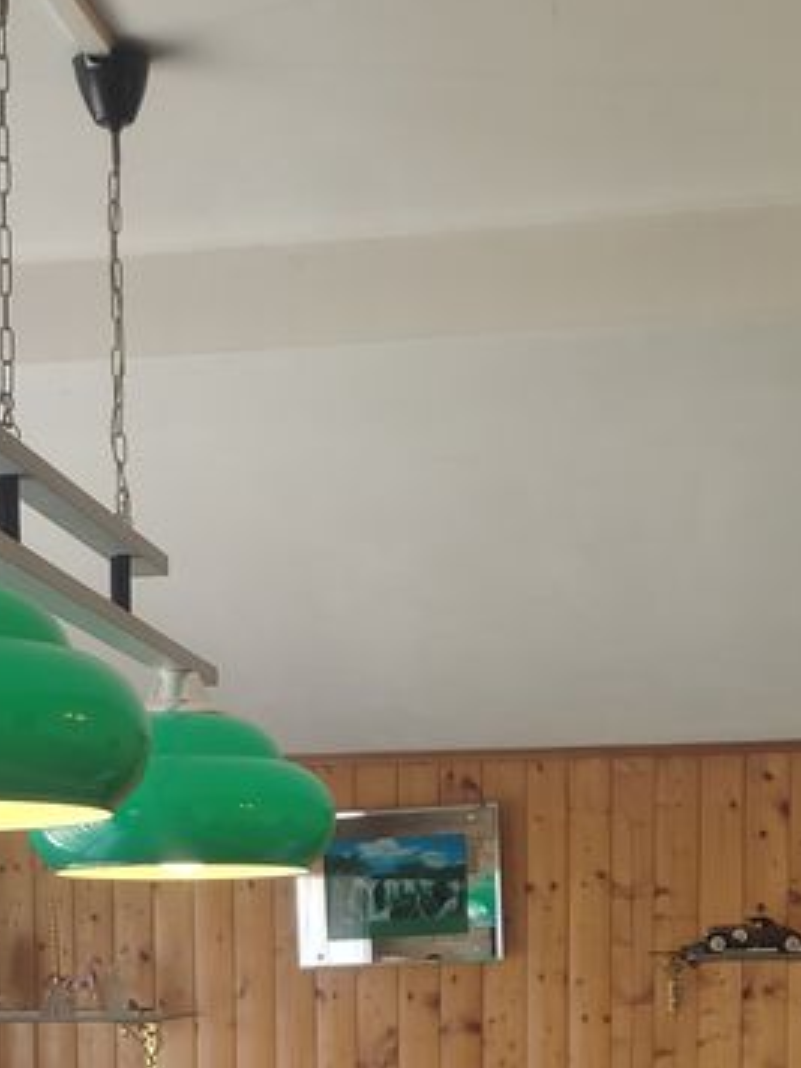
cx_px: 309
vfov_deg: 24.3
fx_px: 2252
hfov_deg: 20.1
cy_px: 1275
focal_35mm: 73
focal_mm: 4.74
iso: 162
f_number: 1.79
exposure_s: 1/100
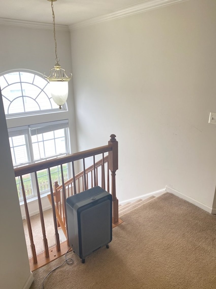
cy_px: 144
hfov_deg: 53.1
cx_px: 108
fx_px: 216
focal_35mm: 26
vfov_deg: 67.3
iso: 64
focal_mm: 4.25
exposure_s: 1/121
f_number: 1.8
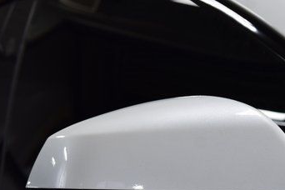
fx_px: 1243
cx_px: 218
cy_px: 165
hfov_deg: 13.0
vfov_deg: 8.7
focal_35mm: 157
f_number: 7.1
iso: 400
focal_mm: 56
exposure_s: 1/30
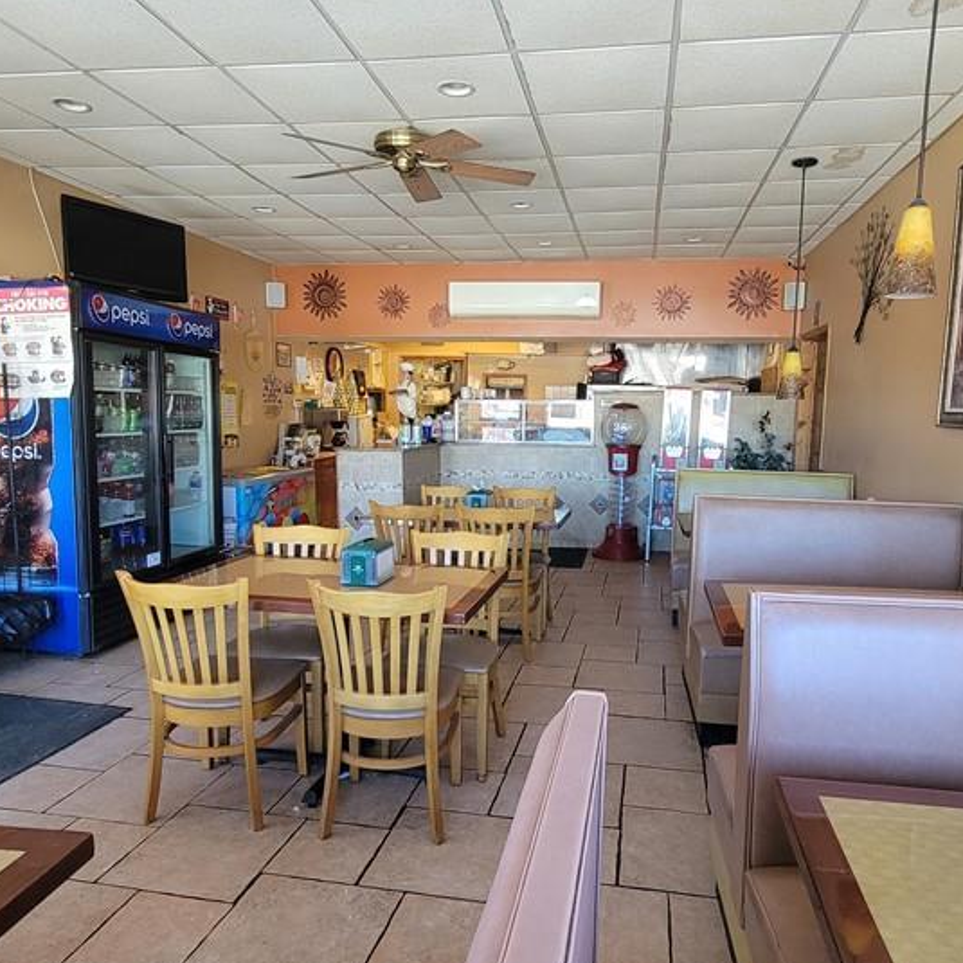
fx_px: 692
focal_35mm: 22
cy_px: 500
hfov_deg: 69.4
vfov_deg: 69.6
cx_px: 536
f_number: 2.2
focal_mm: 2.2
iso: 200
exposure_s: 1/60
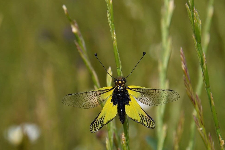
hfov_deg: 10.5
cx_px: 117
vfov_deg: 7.0
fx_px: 1221
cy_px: 92
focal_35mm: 196
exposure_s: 1/125
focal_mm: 105
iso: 100
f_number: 8
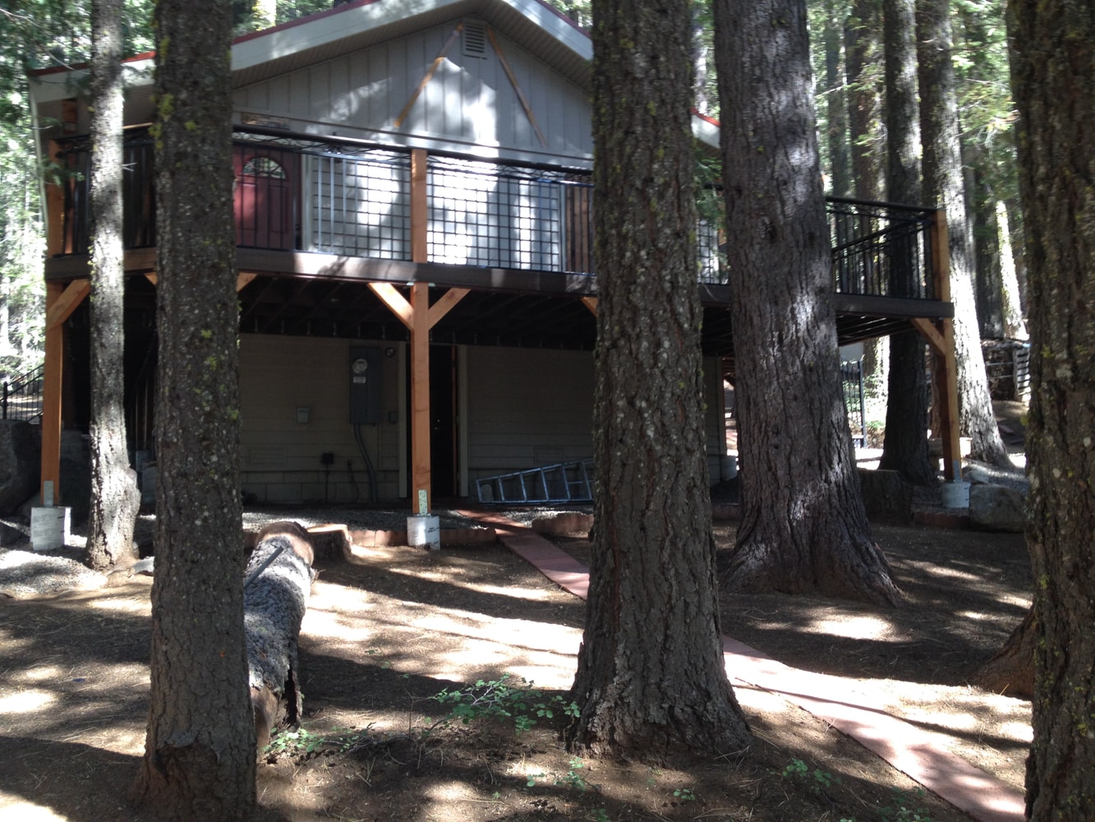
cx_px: 548
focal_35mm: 35
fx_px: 1107
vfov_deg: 40.7
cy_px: 411
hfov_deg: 52.6
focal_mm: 4.28
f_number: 2.4
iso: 64
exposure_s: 1/60
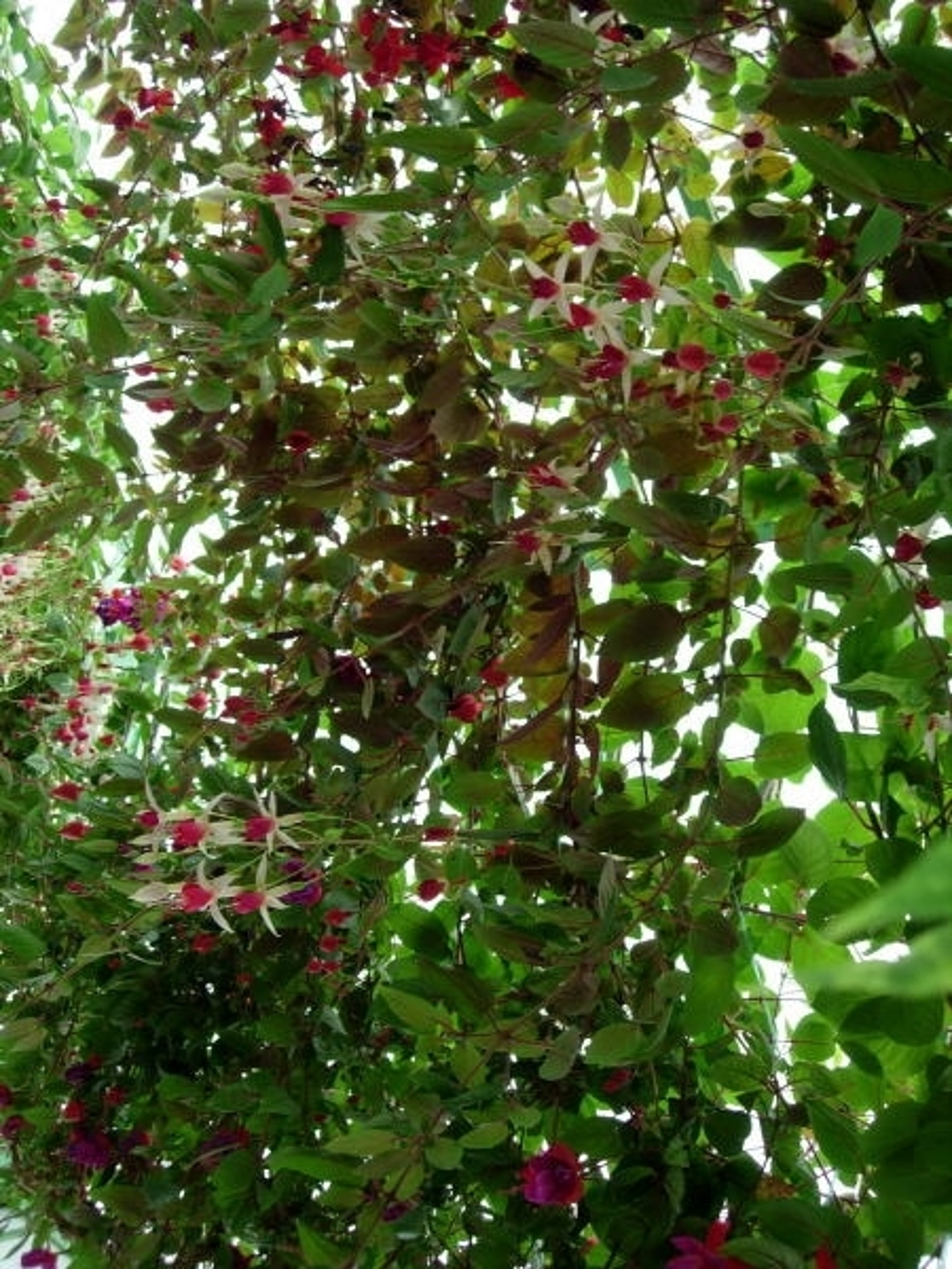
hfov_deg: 37.7
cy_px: 634
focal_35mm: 38
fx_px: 1393
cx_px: 476
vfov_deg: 49.0
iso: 64
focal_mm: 7.8
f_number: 2.8
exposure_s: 1/136
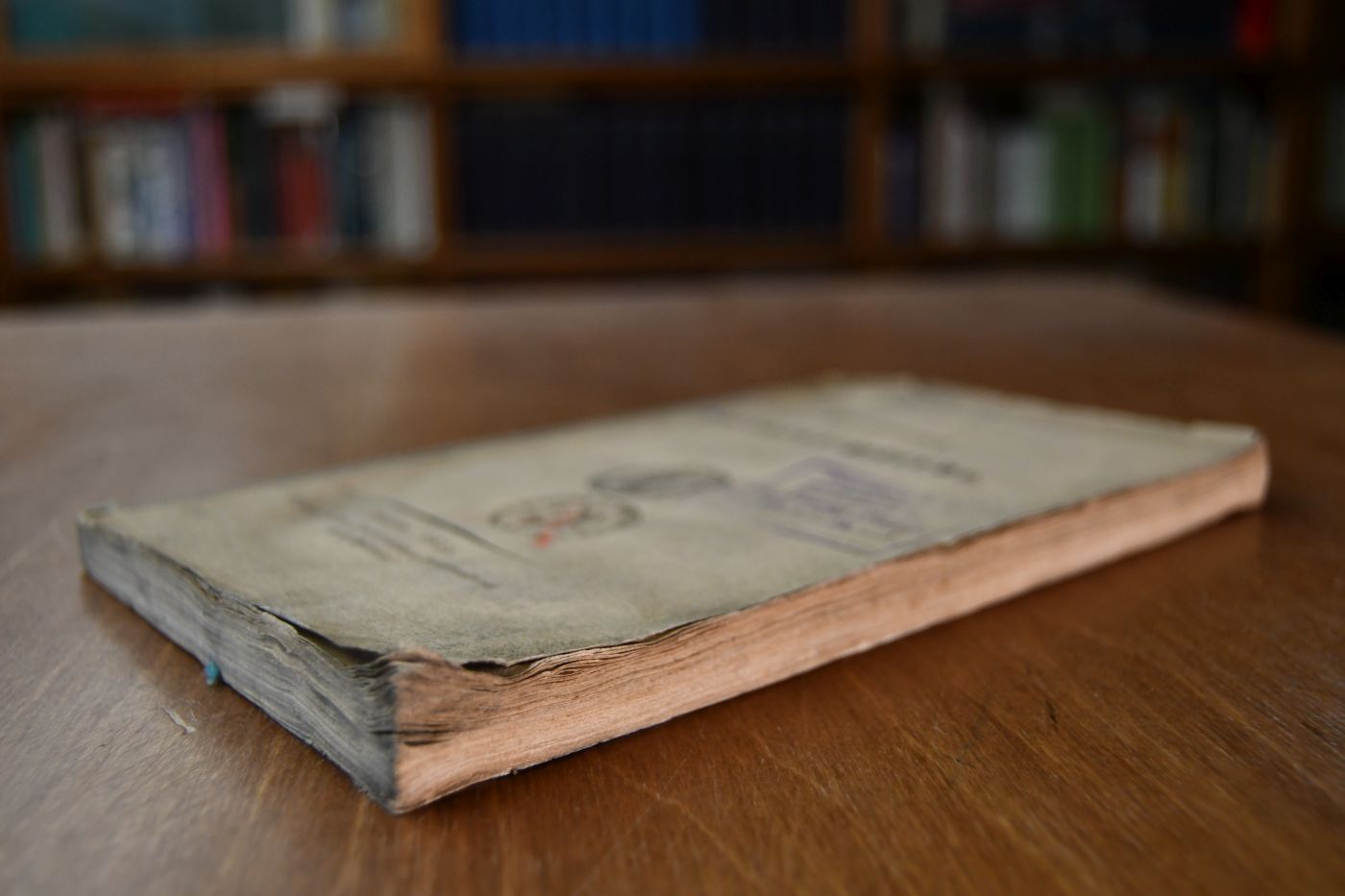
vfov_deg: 34.2
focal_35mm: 39
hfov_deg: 49.6
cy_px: 448
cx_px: 672
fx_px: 1457
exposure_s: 1/160
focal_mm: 26
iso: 800
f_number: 4
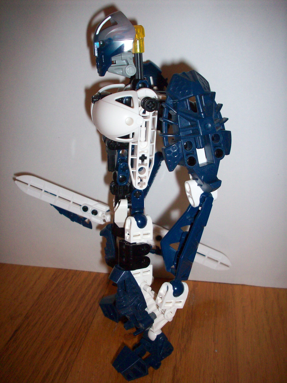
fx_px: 409
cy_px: 192
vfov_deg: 50.1
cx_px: 144
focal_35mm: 37
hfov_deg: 38.7
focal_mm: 6.2
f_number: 2.8
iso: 160
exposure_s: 1/64
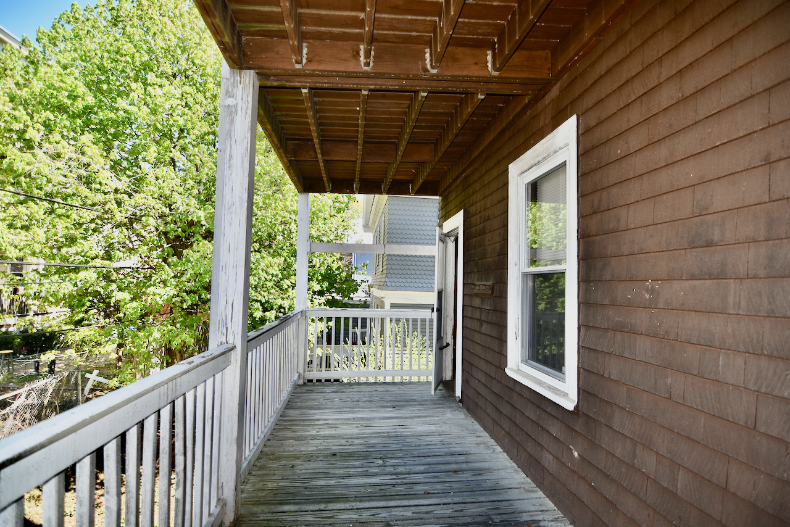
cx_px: 395
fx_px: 379
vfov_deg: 69.7
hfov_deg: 92.4
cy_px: 264
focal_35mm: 17
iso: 100
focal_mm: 11.5
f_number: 3.2
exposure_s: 1/250
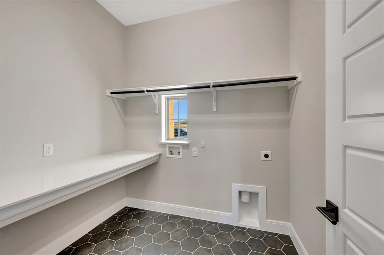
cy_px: 128
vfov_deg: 81.2
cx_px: 192
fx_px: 149
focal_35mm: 14
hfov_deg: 104.3
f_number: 9
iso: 100
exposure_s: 1/2.5
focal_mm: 14
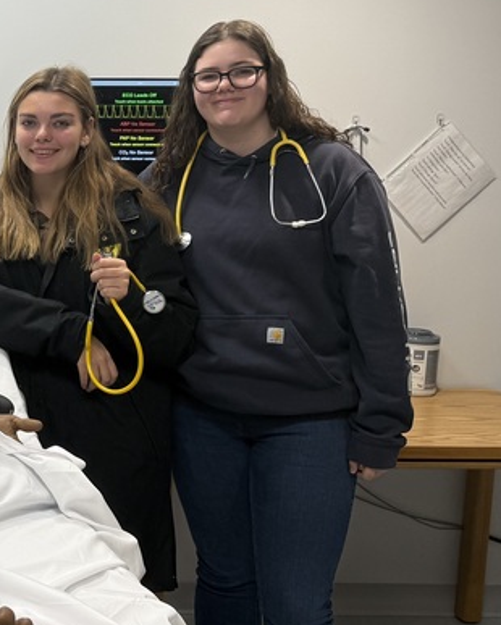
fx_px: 1148
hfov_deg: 21.9
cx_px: -168
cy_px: 260
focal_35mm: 62
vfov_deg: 30.4
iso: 50
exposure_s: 1/144
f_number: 1.78
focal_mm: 6.76
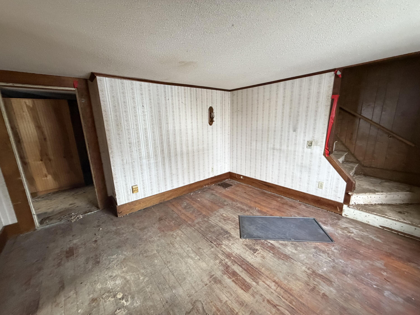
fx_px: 170
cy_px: 158
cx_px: 210
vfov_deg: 85.7
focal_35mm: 14
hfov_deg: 102.1
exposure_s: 1/60
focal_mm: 2.22
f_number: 2.2
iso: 500
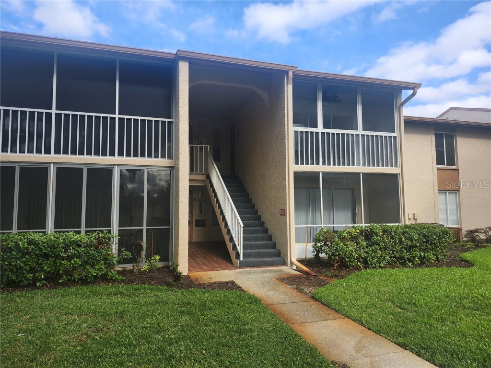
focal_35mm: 23
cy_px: 184
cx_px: 246
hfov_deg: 73.9
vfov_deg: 58.9
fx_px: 326
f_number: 1.8
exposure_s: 1/631
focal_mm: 5.54
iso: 25
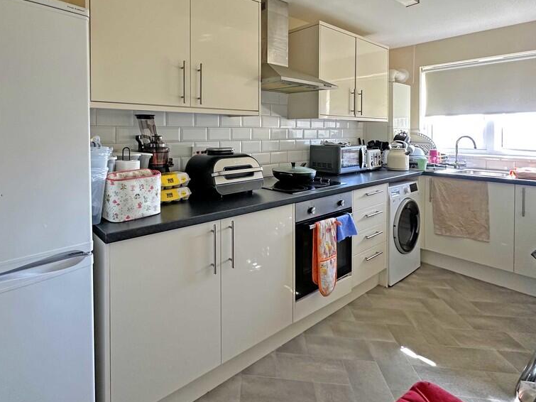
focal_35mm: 19
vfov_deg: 68.2
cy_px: 167
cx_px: 224
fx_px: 294
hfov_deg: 84.0
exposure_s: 1/99
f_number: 2.2
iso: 250
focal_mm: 2.22
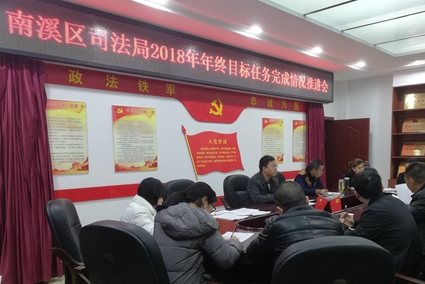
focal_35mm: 33
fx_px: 390
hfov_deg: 56.9
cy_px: 180
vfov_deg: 39.7
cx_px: 246
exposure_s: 1/33.3
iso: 160
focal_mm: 3.81
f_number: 2.2
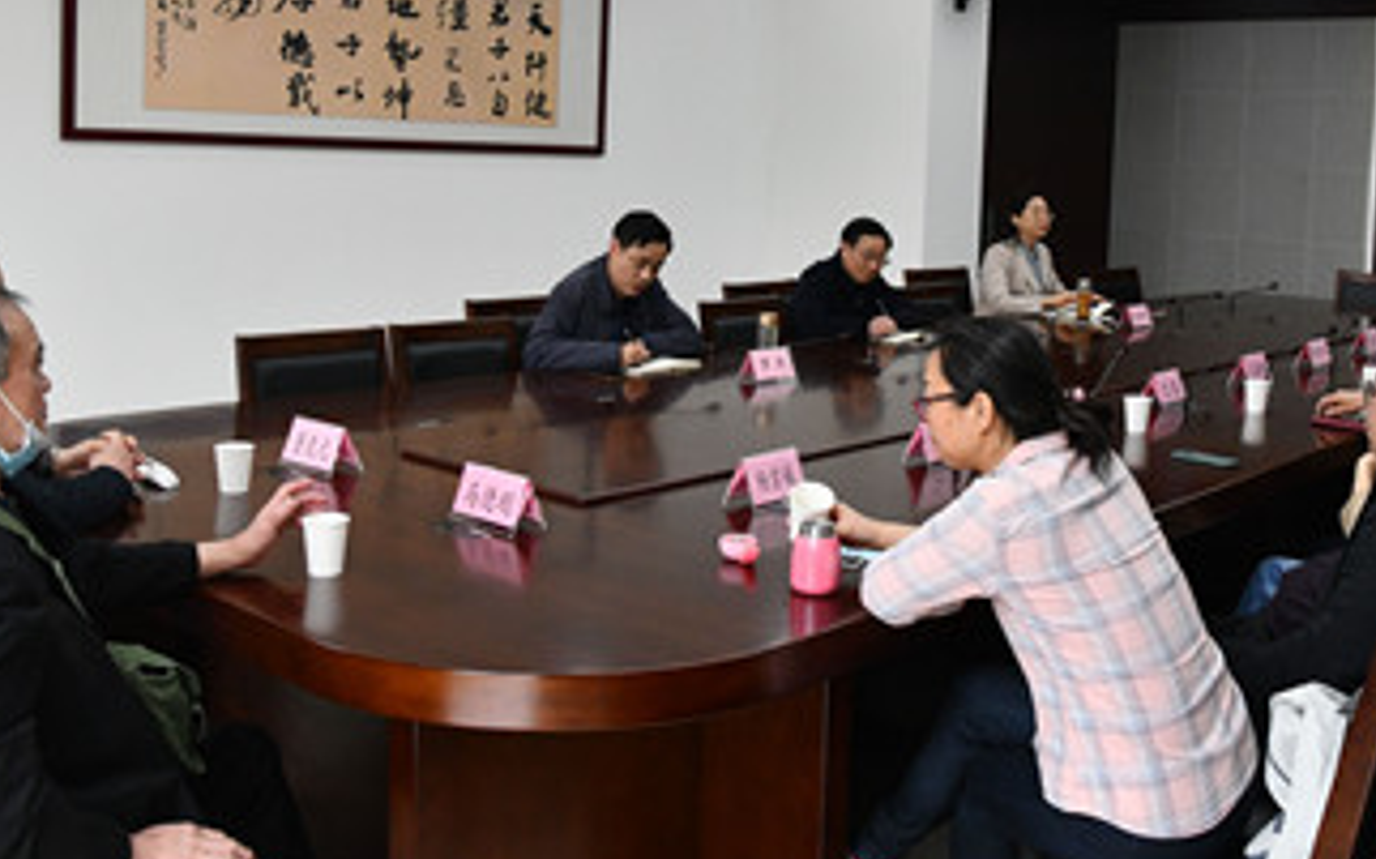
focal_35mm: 38
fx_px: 1425
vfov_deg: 33.1
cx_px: 803
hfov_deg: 51.3
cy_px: 259
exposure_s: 1/400
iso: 5000
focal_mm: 24
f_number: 10
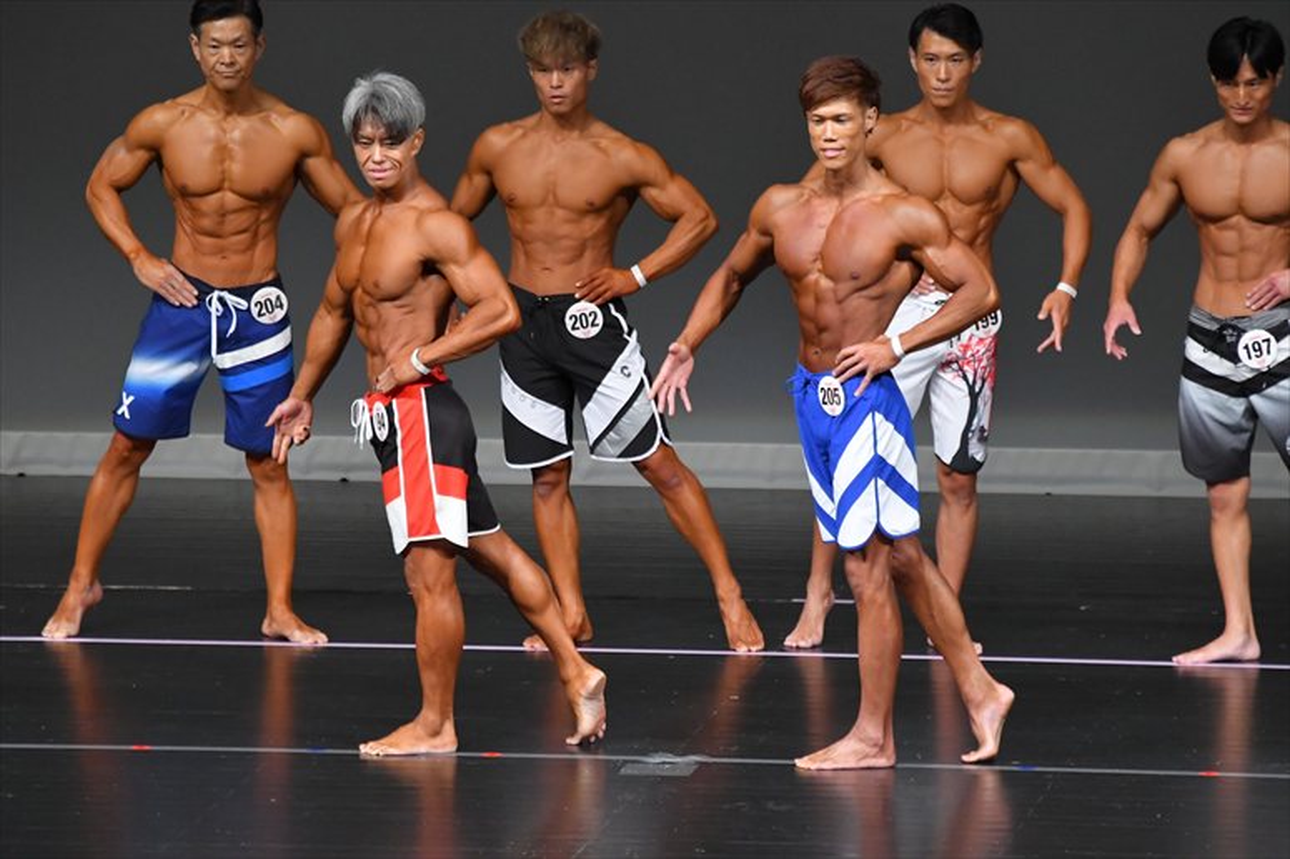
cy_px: 430
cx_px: 645
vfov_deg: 4.4
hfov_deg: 6.5
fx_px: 11282
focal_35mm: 315
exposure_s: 1/400
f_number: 5.6
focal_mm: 210
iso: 4000
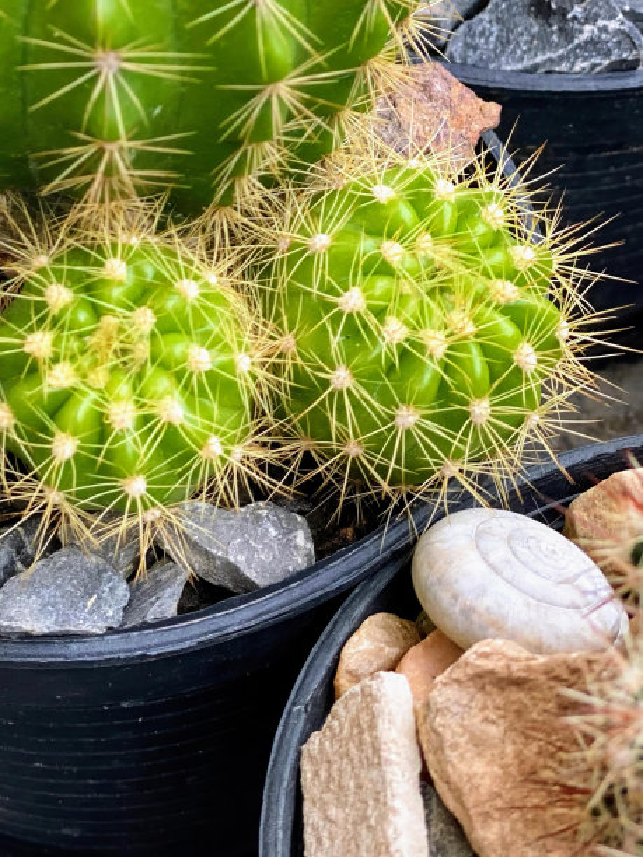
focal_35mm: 52
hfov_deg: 28.0
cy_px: 428
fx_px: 1288
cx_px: 322
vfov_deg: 36.8
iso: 80
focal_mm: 6
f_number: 2
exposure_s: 1/122
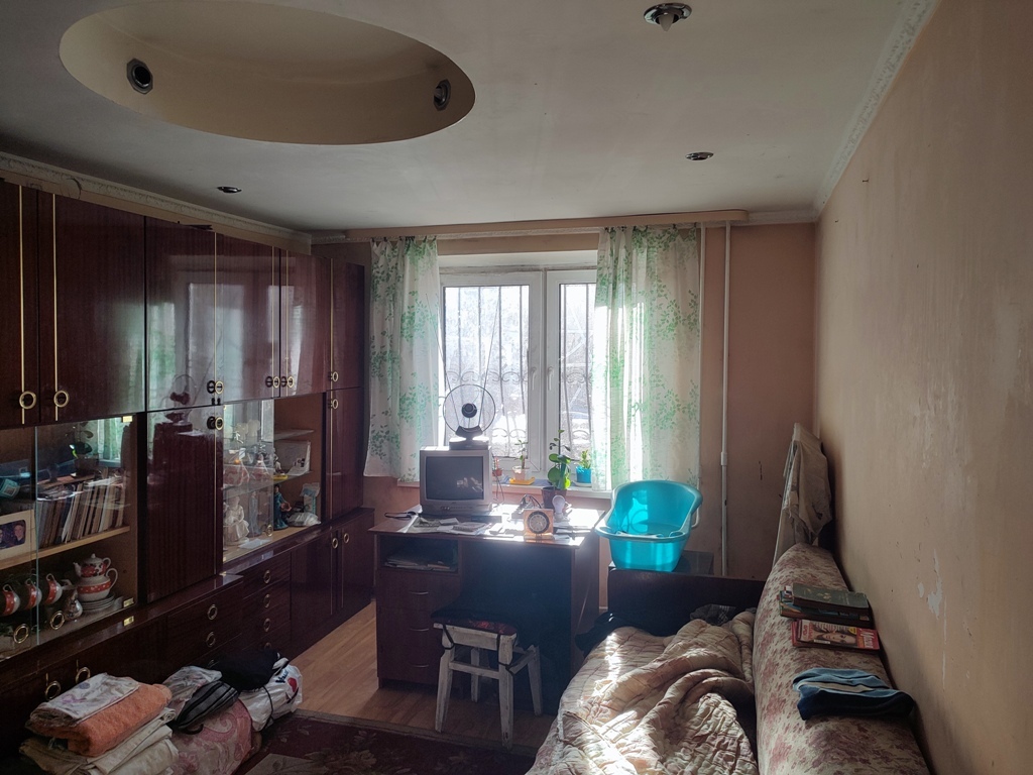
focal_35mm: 24
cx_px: 516
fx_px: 716
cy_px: 388
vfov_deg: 56.8
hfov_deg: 71.6
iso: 56
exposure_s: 1/100
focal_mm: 5.89
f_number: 1.89
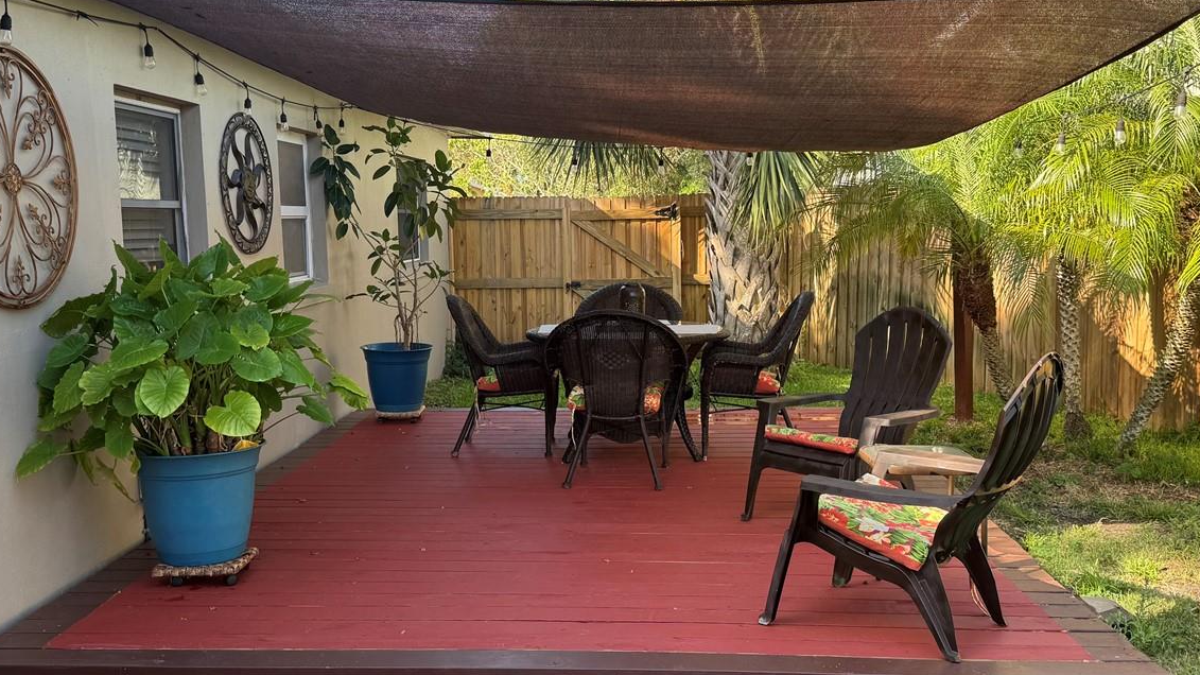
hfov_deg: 54.0
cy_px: 362
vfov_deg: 32.0
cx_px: 580
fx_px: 1177
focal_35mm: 37
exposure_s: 1/354
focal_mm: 6.76
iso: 80
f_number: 1.78
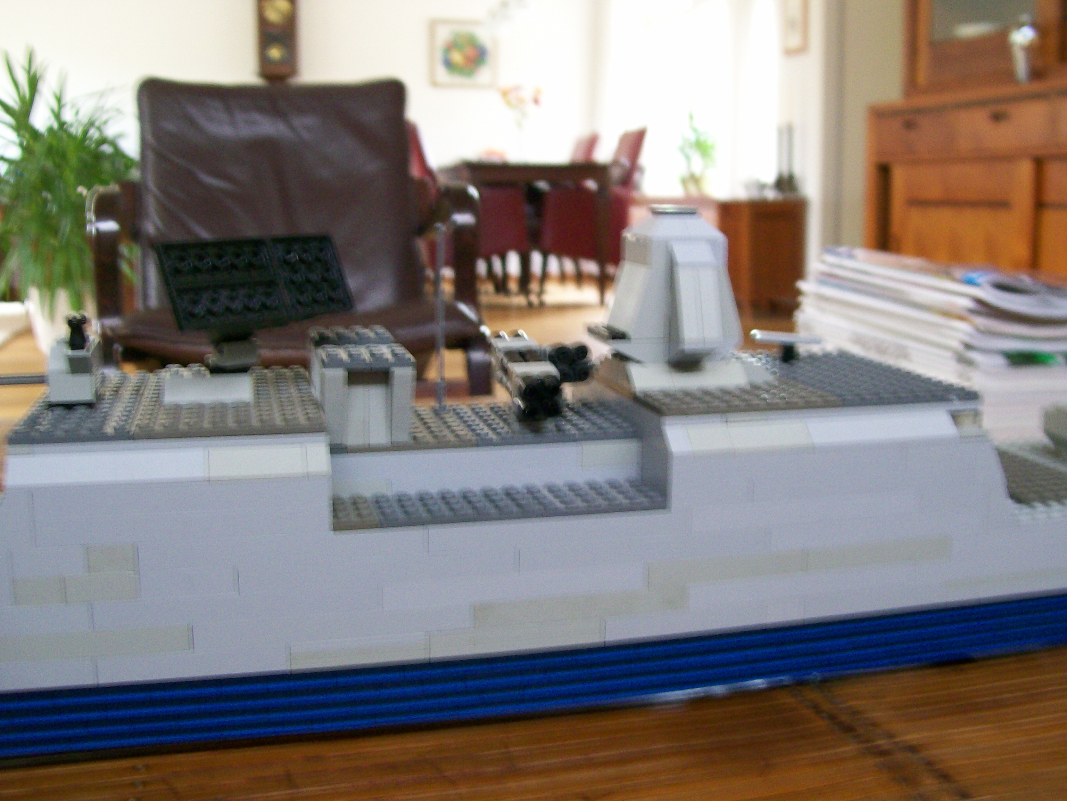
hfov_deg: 51.4
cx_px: 534
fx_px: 1110
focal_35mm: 36
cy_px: 400
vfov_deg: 39.7
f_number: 2.7
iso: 160
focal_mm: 6
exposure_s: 1/8.93
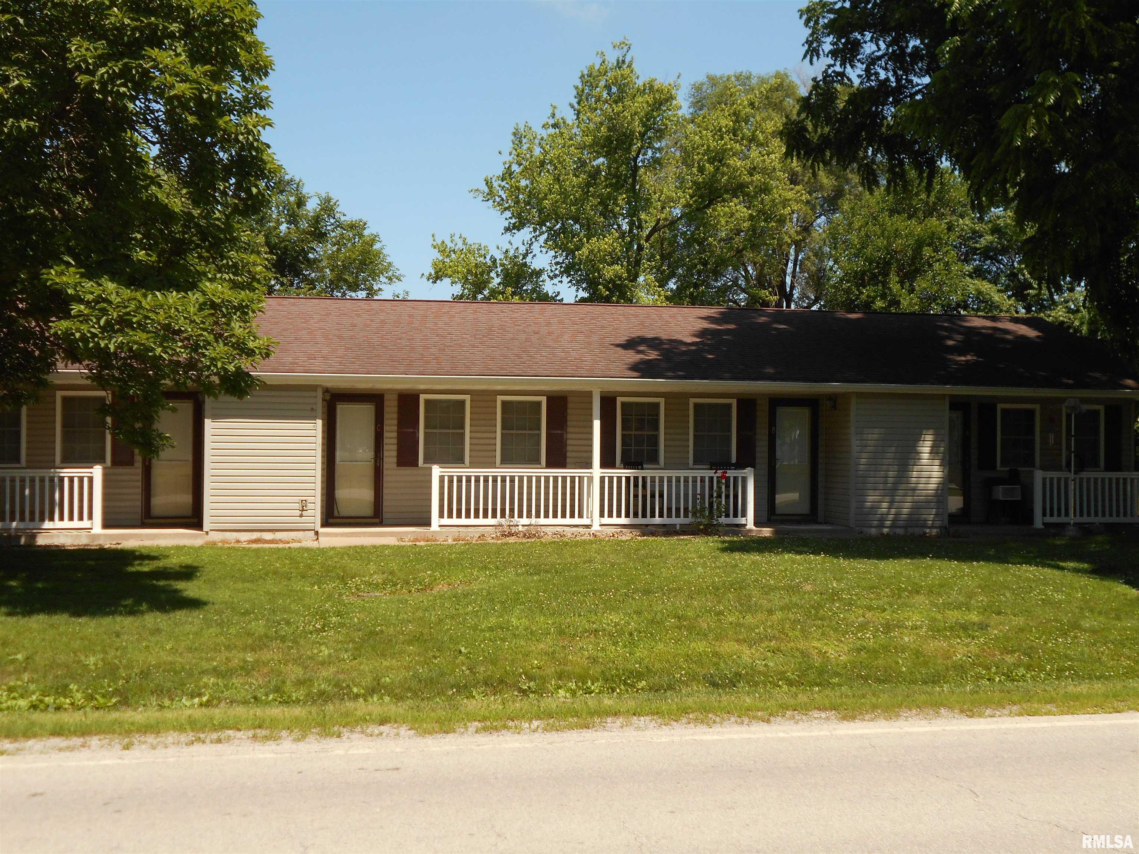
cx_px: 570
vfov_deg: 33.6
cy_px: 427
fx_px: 1415
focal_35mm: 43
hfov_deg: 43.9
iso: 80
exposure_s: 1/640
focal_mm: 7.7
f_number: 4.2
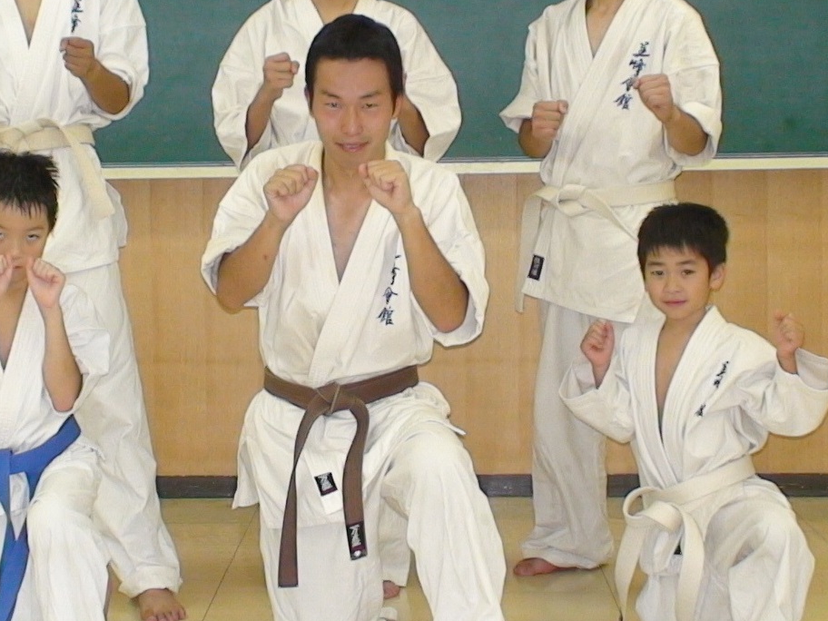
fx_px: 1148
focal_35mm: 48
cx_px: 286
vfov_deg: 30.2
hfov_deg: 39.3
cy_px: 240
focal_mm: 4.15
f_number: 2.2
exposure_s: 1/15
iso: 50
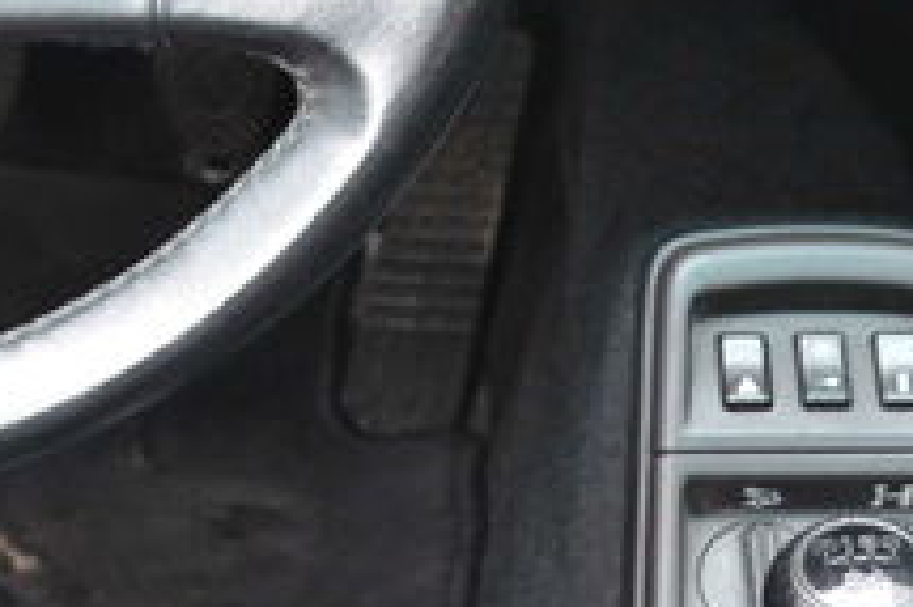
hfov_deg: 19.1
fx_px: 2711
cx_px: 382
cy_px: -301
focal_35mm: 107
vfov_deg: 12.2
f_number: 3.8
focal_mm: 20
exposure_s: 1/50
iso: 800
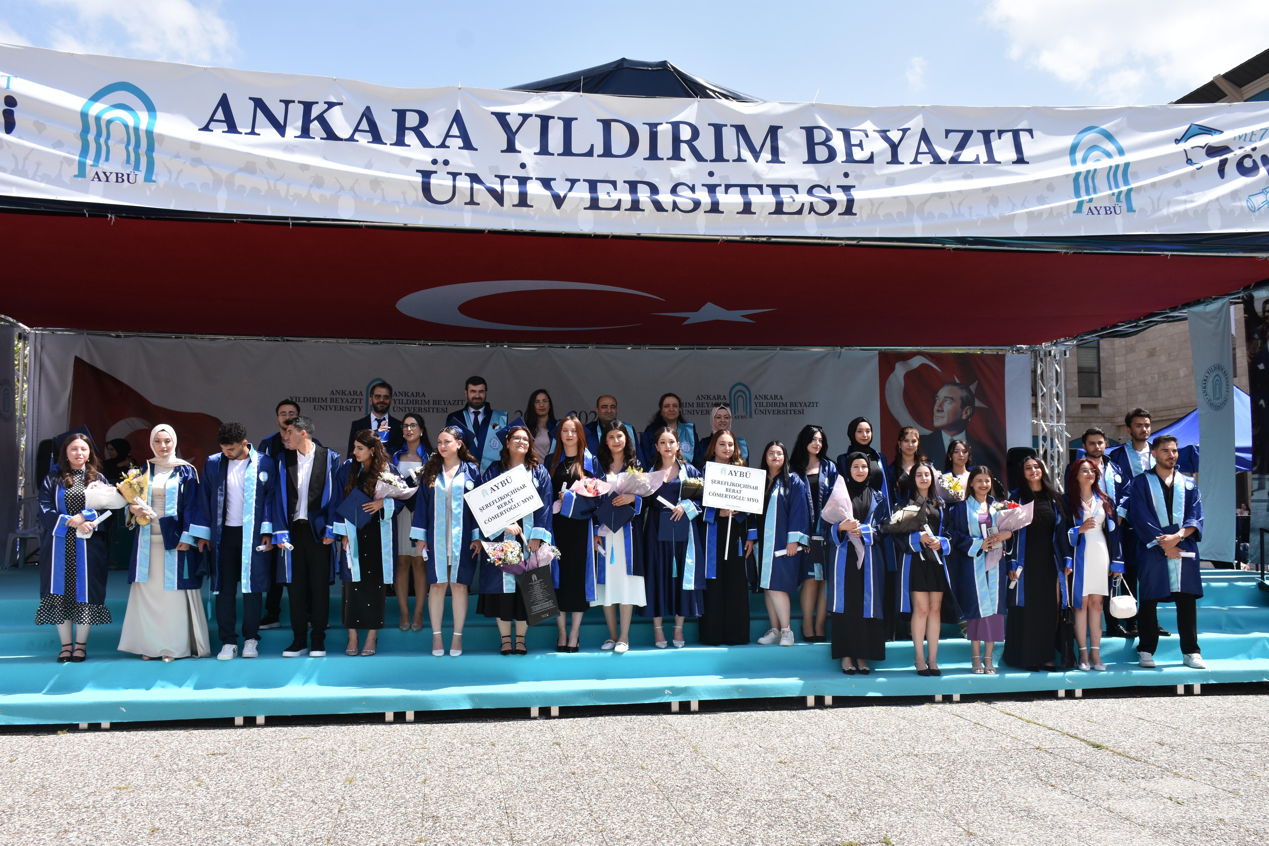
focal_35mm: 33
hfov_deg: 57.2
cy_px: 423
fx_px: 1163
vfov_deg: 40.0
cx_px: 634
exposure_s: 1/500
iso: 250
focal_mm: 22
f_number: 8
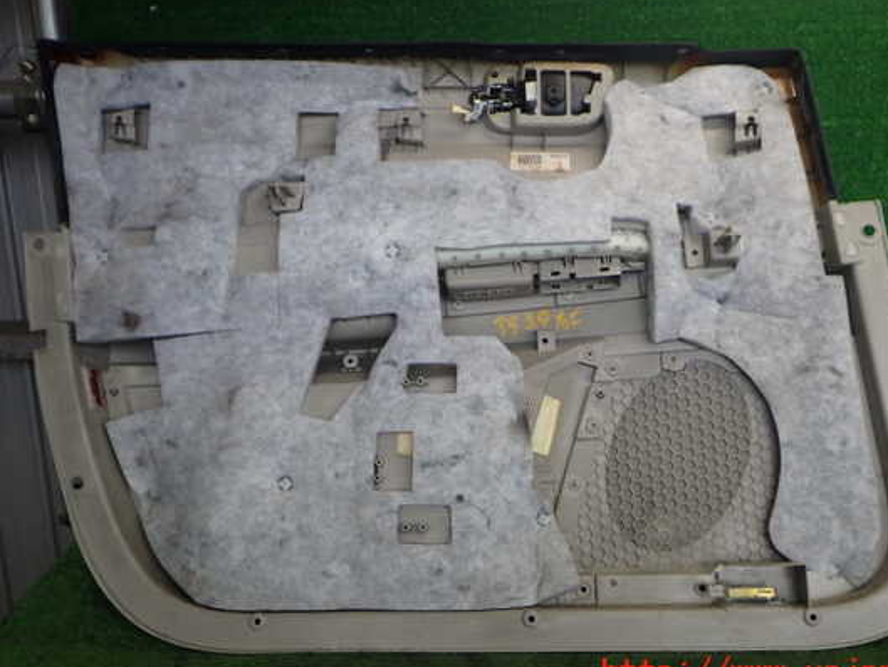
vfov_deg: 41.8
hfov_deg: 53.9
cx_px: 477
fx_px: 872
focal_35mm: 34
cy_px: 318
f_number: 2.3
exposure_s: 1/125
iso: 200
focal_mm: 5.4
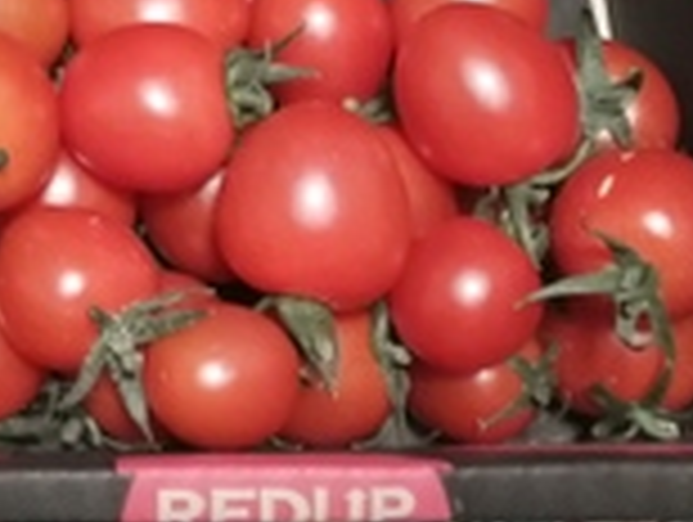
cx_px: -108
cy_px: -166
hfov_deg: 21.8
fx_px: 1684
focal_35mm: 84
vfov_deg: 16.6
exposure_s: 1/20
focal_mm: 3.62
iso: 640
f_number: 1.8
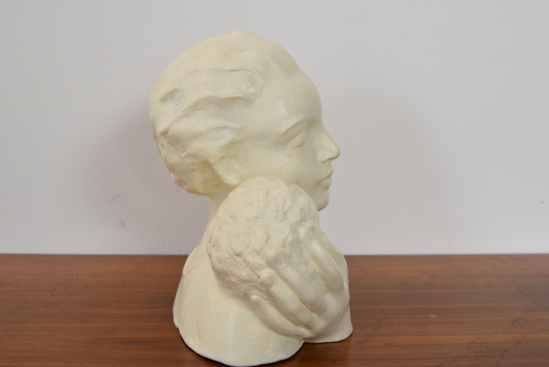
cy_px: 184
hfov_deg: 49.5
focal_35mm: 39
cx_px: 274
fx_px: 595
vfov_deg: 34.3
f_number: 8
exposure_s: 1/250
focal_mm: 26
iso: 1600
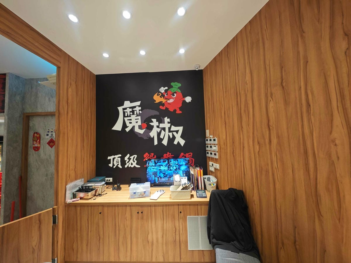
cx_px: 176
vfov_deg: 94.5
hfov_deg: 110.5
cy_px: 132
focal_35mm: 12
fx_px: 122
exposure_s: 1/40
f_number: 1.8
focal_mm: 2.03
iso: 80
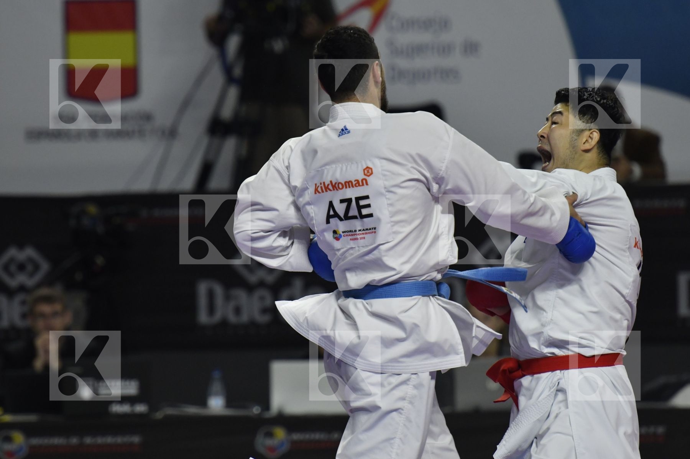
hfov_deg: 4.9
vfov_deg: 3.3
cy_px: 230
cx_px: 345
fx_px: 8045
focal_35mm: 420
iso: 1250
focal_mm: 280
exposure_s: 1/800
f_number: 4
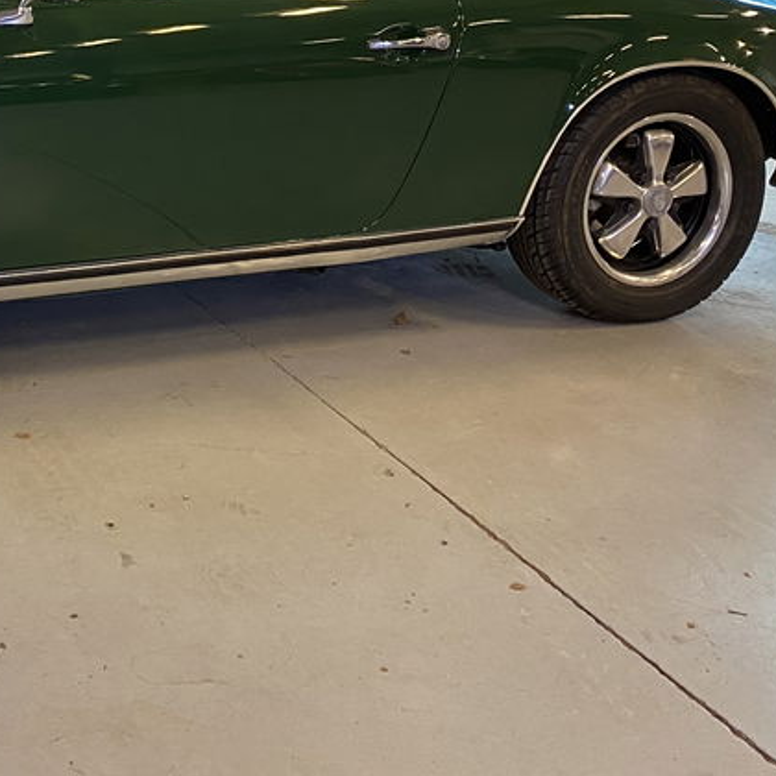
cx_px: 4
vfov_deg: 29.6
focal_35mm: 56
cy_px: 111
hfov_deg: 28.7
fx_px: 1420
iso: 160
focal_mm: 4.25
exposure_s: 1/50
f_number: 1.8
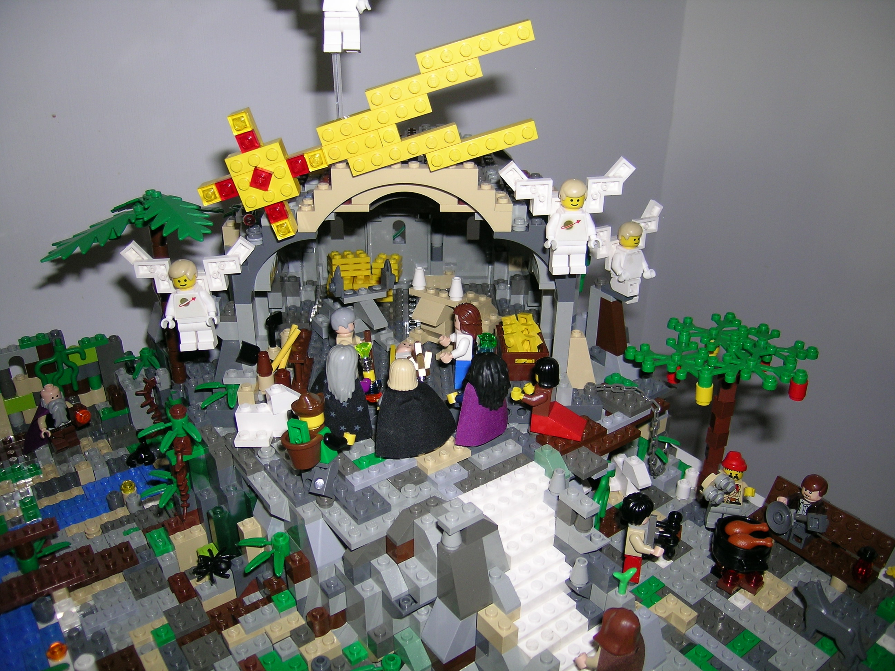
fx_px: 724
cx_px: 448
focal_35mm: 28
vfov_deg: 49.7
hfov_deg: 63.4
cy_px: 336
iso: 50
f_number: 2.8
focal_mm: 5.8
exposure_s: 1/60.1
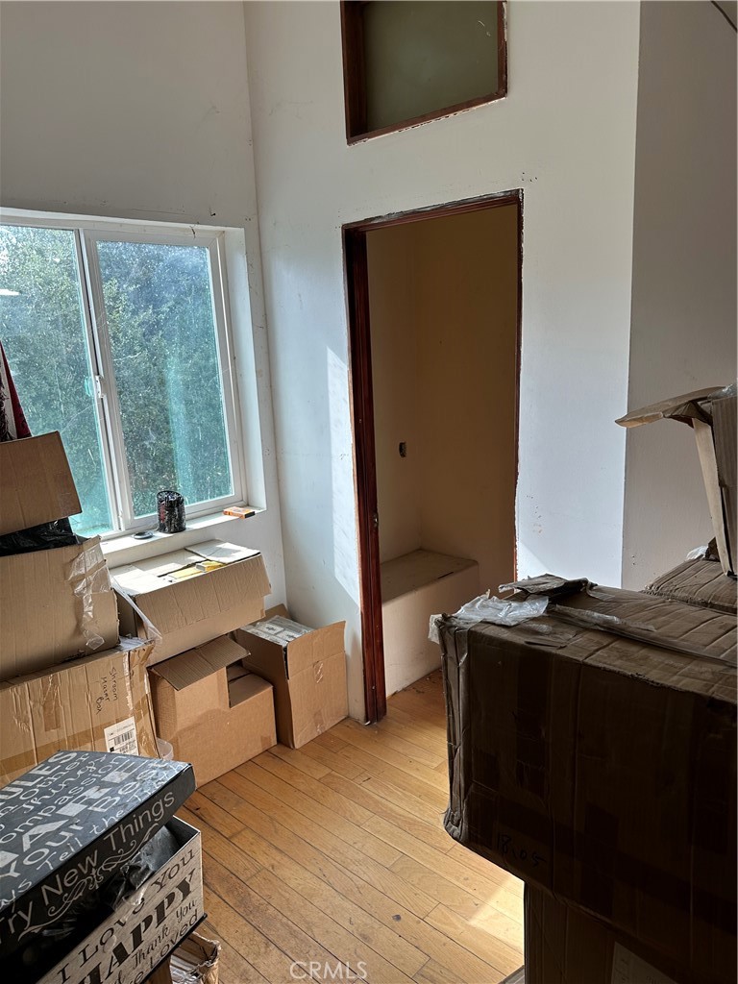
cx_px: 369
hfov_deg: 56.8
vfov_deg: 71.6
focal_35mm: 24
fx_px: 682
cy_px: 492
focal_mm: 6.86
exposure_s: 1/138
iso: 64
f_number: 1.78
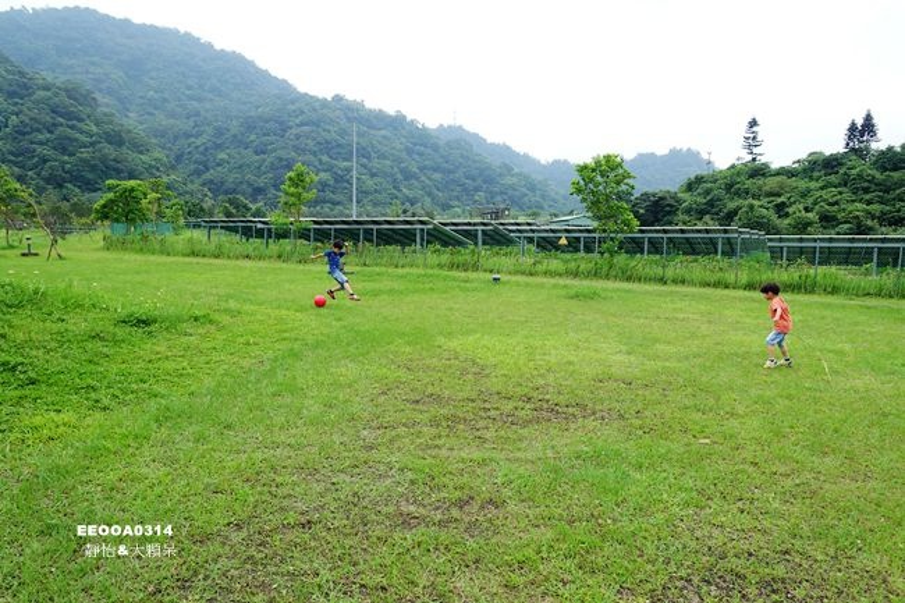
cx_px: 452
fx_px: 603
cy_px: 302
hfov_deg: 73.8
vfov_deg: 53.1
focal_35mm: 24
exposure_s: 1/320
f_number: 4
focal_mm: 8.8
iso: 125
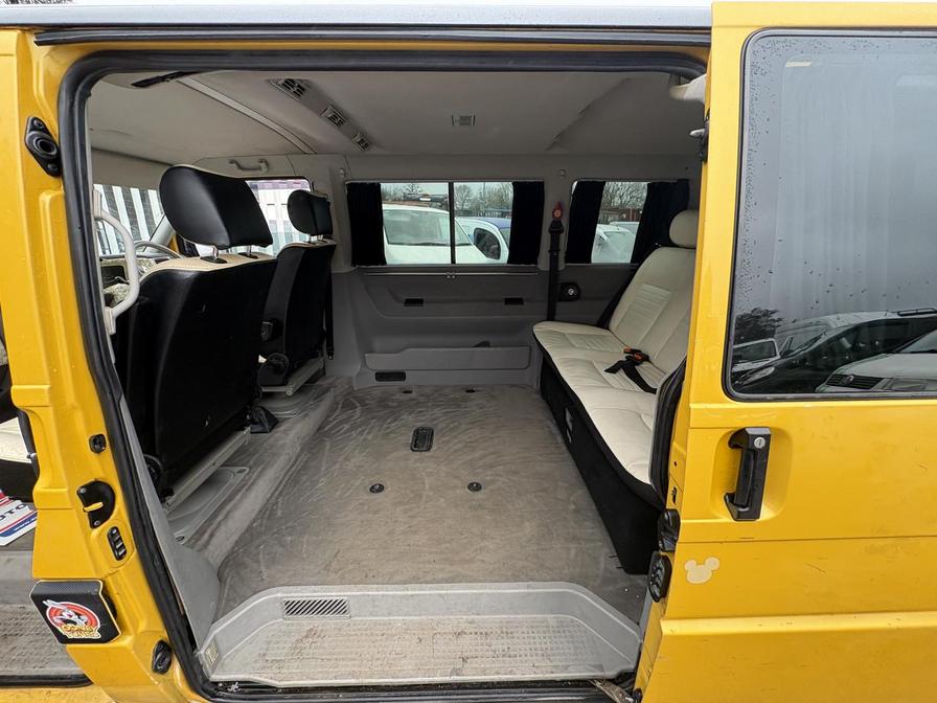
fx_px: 379
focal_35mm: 14
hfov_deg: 102.1
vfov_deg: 85.7
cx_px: 468
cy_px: 352
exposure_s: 1/107
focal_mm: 2.22
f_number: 2.2
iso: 100
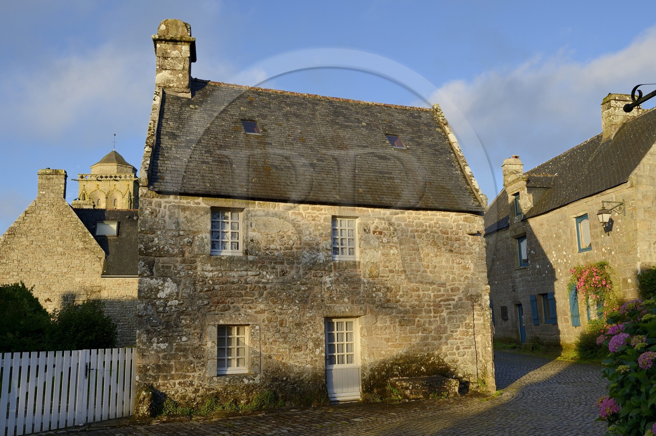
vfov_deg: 38.8
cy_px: 218
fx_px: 619
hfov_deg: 55.8
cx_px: 328
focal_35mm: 34
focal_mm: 34
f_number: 10
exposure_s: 1/160
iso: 200
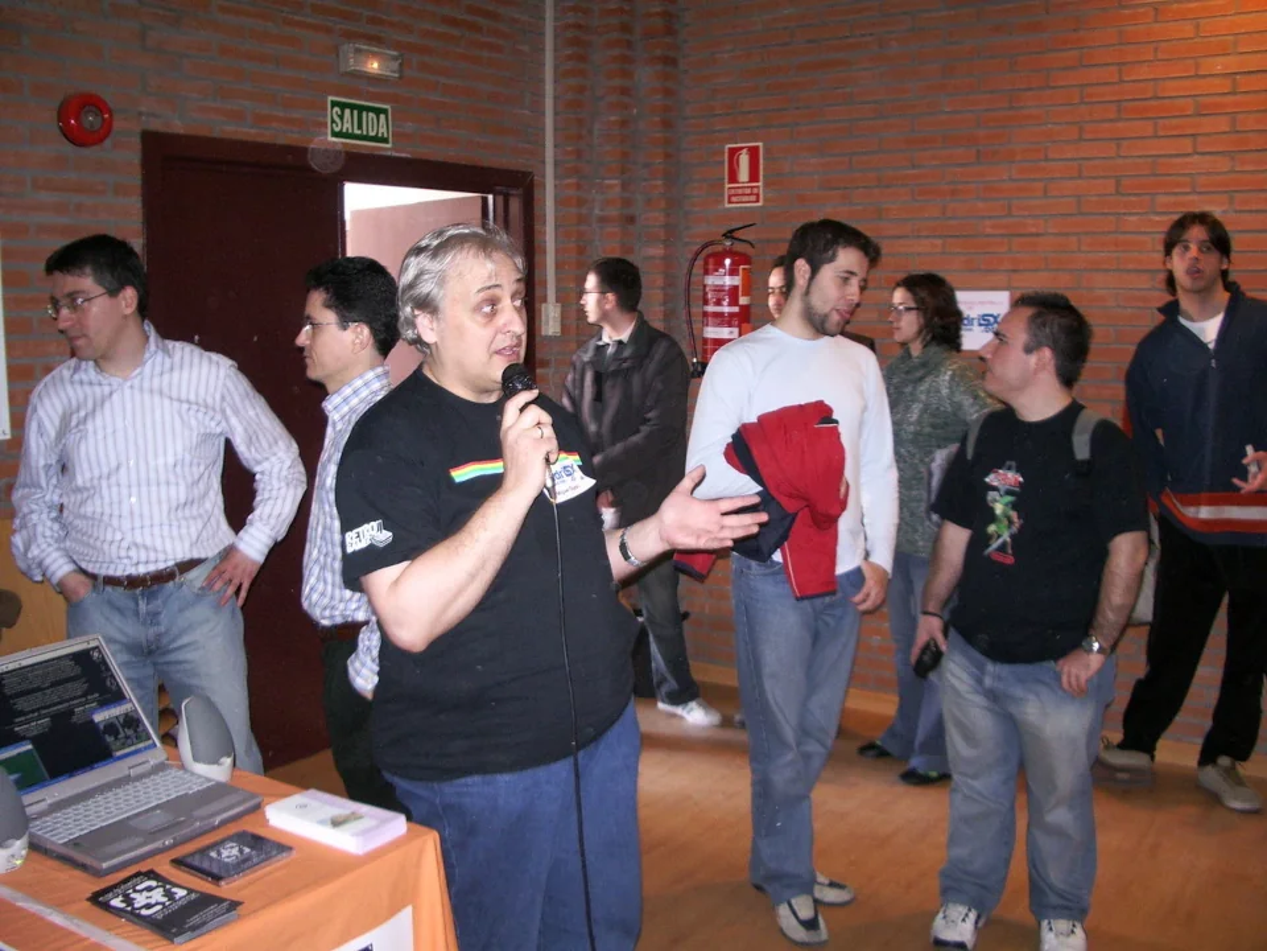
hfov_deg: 52.6
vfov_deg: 40.7
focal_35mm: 35
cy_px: 476
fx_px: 1281
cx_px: 634
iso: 200
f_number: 2.6
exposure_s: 1/15
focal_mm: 5.8
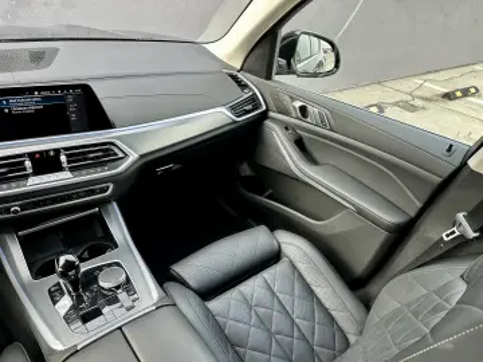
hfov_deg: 71.6
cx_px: 242
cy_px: 181
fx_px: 335
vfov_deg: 56.8
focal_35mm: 24
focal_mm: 6.86
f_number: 1.78
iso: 80
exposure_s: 1/122
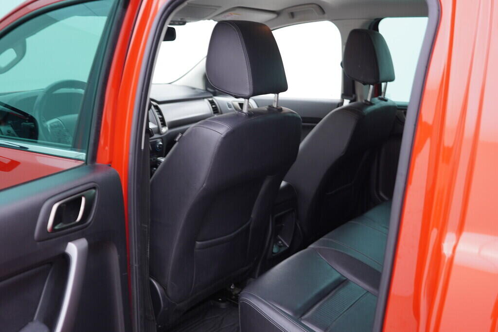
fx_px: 498
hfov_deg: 53.1
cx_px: 249
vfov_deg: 36.9
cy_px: 166
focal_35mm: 36
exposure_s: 1/40
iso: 200
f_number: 2.8
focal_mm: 24
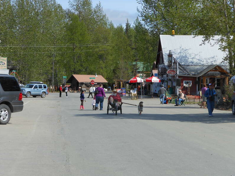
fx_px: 699
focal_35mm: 103
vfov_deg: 14.4
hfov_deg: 19.1
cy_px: 88
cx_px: 118
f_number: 5.4
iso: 80
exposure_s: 1/400
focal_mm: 18.3
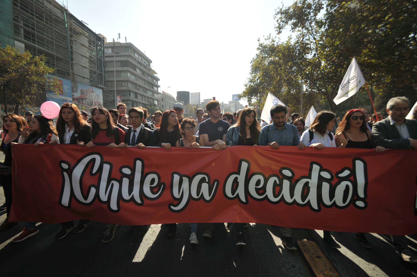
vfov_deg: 77.2
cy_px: 138
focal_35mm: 15
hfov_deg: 100.5
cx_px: 208
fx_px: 174
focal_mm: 10
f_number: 4.5
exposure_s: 1/800
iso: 200
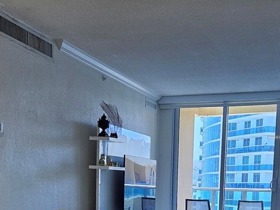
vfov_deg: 21.7
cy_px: 261
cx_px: 155
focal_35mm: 62
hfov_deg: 31.2
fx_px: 501
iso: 50
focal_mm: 5.4
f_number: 1.8
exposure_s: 1/60
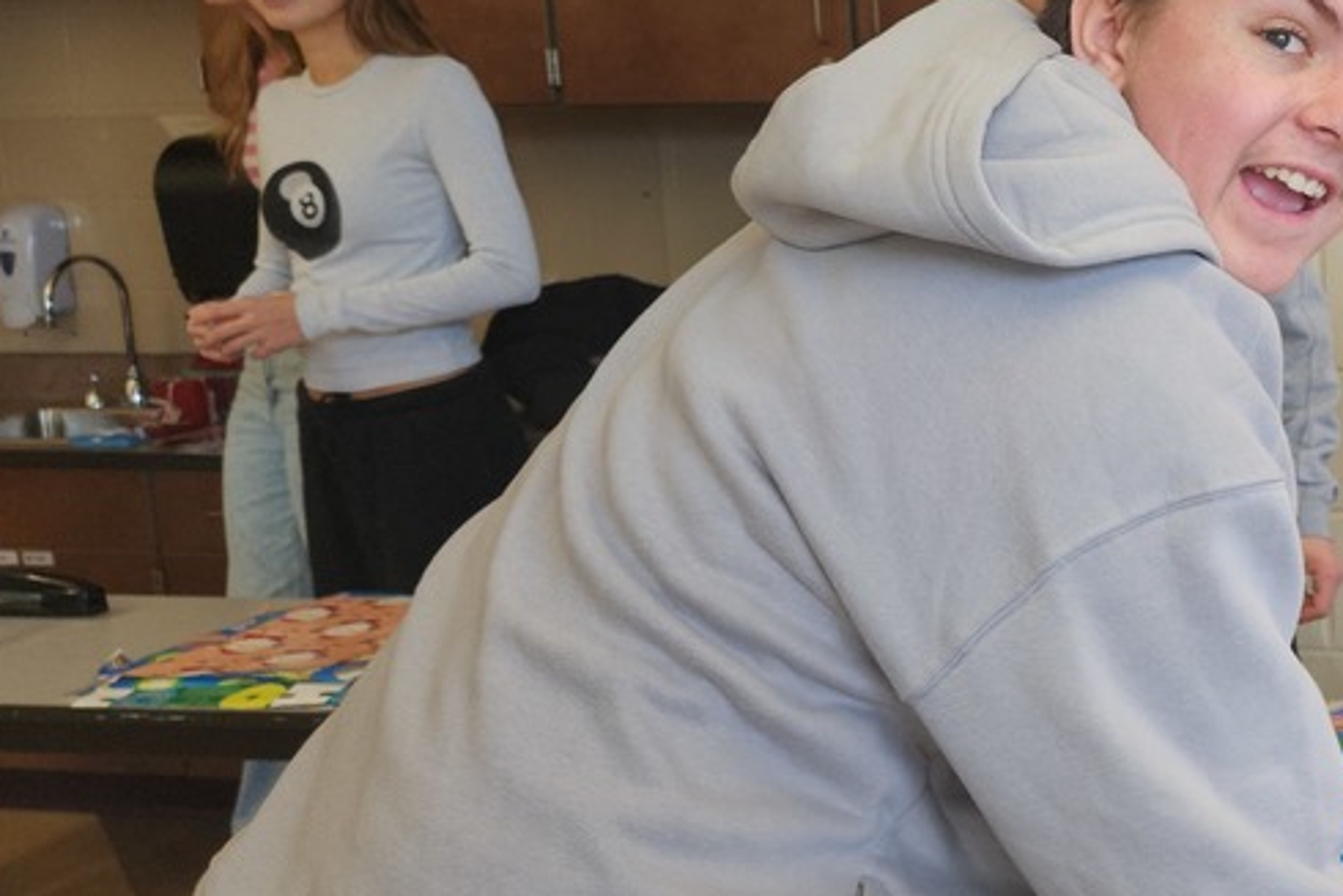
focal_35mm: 50
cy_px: 425
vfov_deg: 27.0
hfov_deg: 35.5
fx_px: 1866
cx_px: 1362
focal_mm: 5.4
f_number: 1.8
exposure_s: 1/60
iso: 40
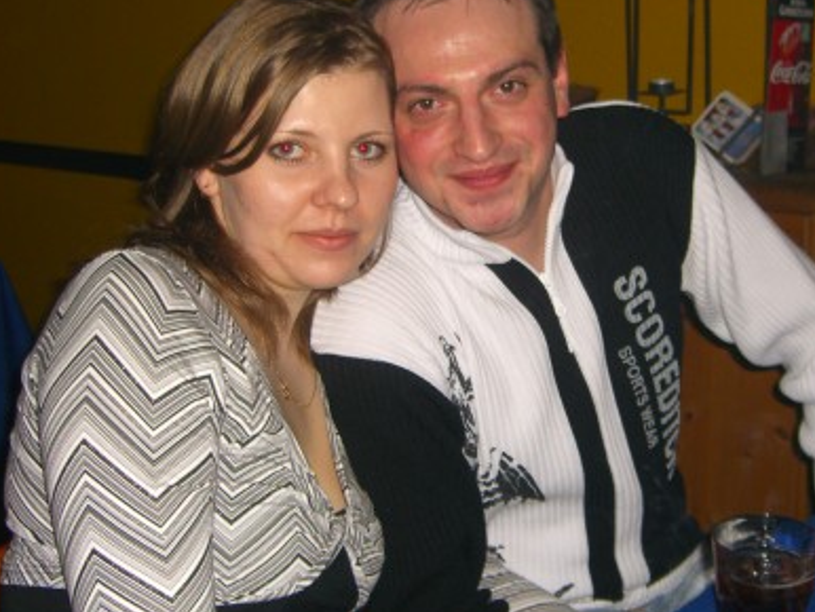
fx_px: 1390
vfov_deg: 24.8
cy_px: 272
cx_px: 503
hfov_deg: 32.5
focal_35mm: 59
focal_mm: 7.9
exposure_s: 1/60
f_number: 2.8
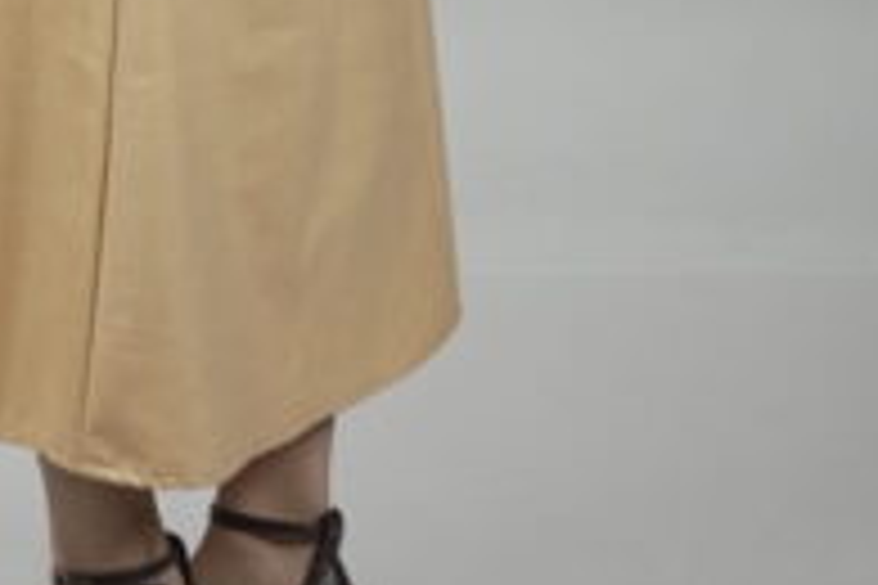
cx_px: 50
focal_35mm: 240
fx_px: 5853
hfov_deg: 8.5
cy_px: -891
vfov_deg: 5.5
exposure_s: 1/400
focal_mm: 35
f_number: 2
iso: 800
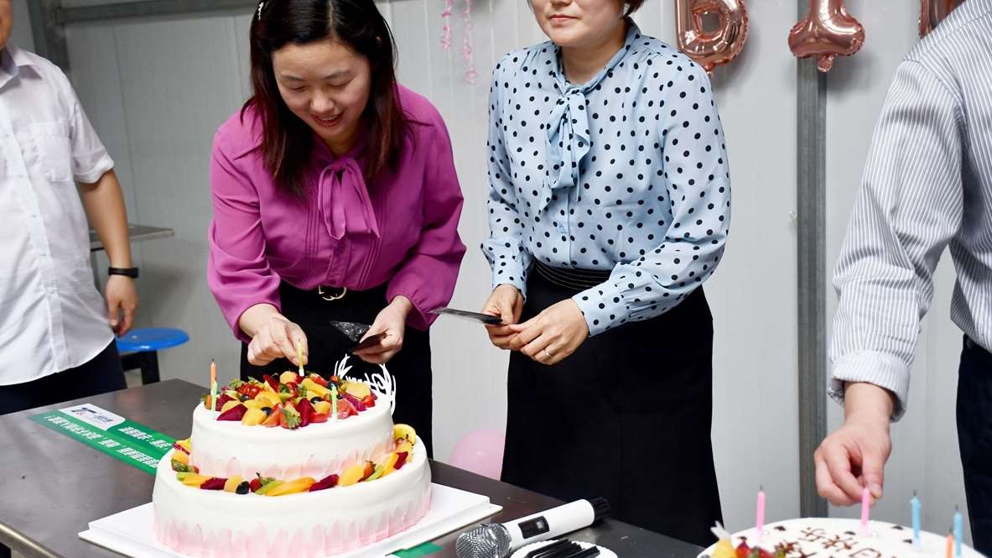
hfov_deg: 40.6
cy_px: 321
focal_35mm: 51
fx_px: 1341
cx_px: 490
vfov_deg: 23.5
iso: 800
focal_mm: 32
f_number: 4
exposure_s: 1/250
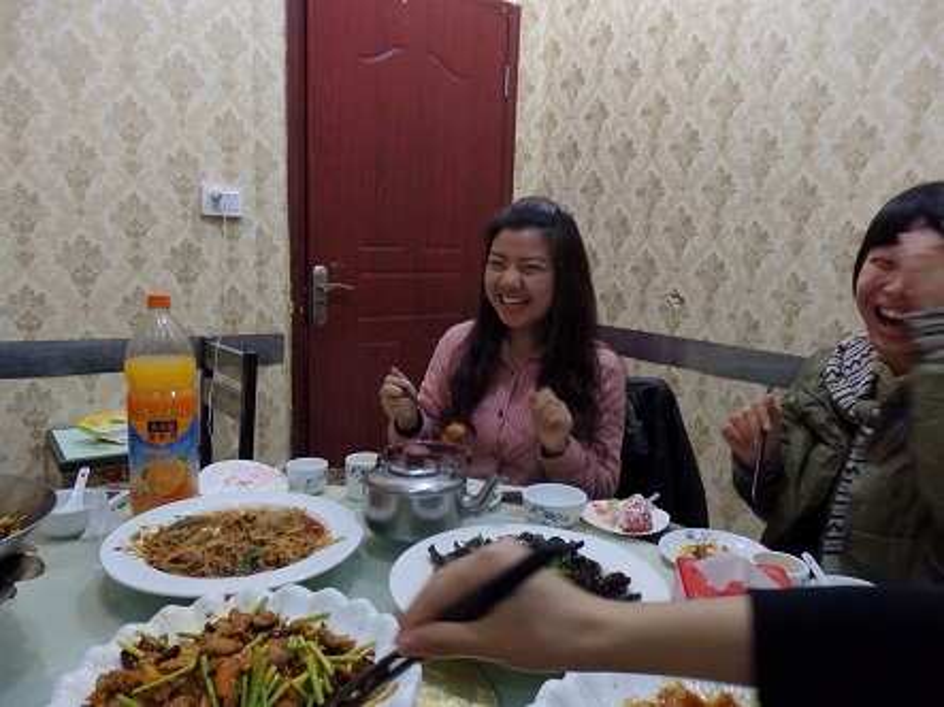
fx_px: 682
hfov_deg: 69.4
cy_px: 354
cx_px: 472
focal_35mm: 25
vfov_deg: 54.9
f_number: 3
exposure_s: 1/20
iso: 800
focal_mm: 4.5
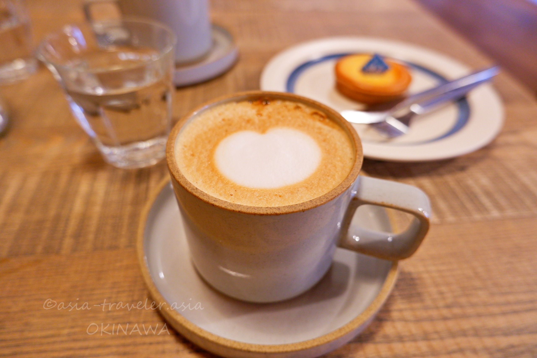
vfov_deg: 55.1
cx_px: 268
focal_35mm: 23
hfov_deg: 76.1
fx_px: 343
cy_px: 179
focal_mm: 15
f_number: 3.5
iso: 800
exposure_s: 1/34
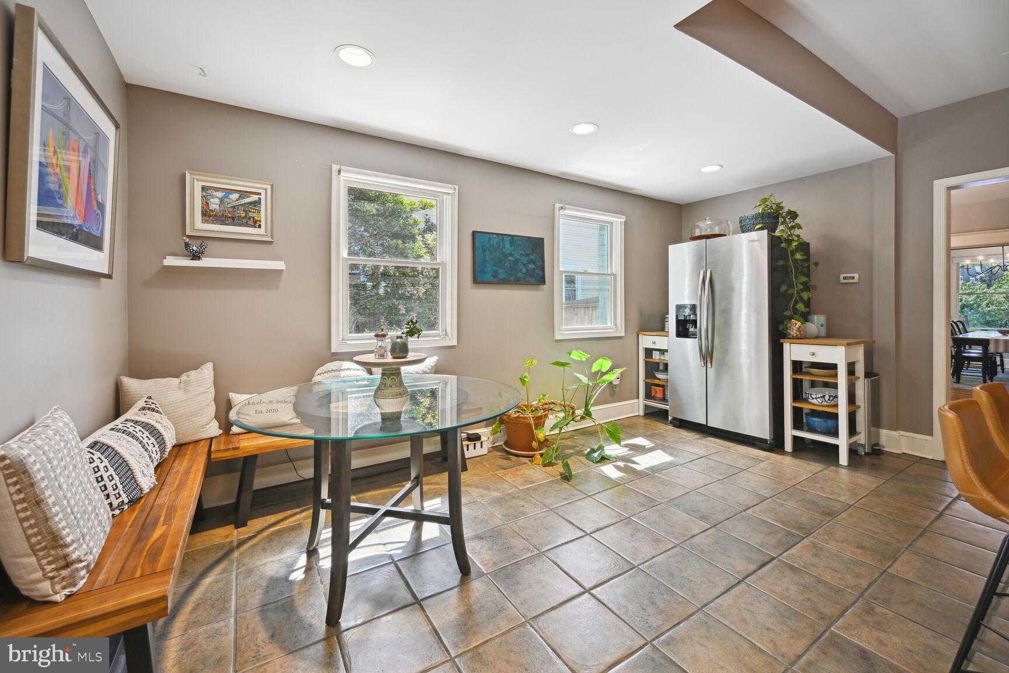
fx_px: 392
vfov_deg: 81.2
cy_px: 336
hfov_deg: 104.3
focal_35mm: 14
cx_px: 504
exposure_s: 1/20
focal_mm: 14
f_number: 9
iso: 200
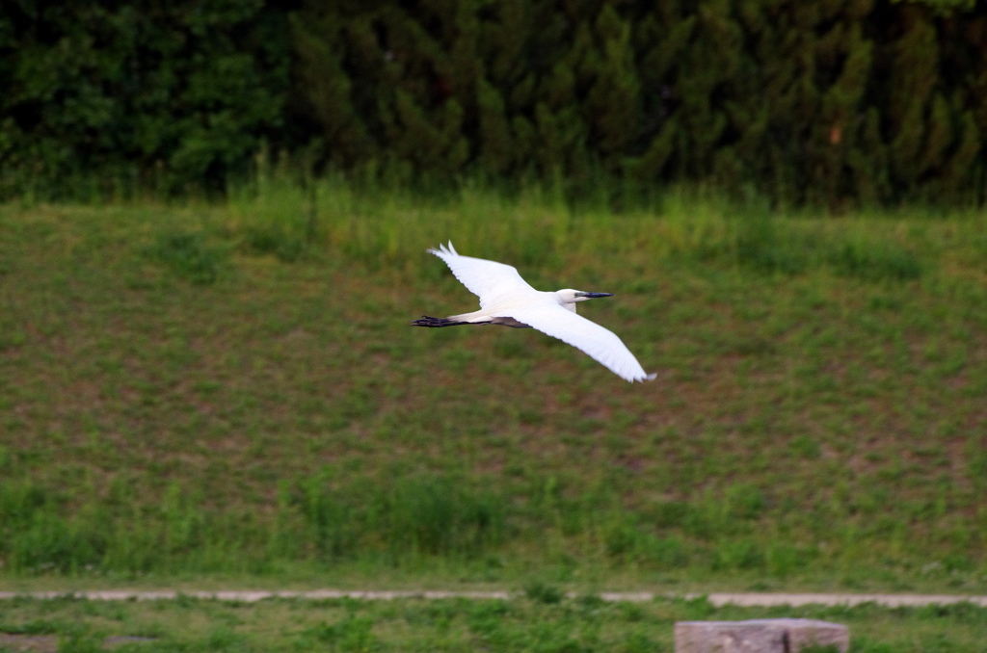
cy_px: 326
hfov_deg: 4.6
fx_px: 12311
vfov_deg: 3.0
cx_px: 494
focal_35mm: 450
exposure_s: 1/500
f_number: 6.3
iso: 1250
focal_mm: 300
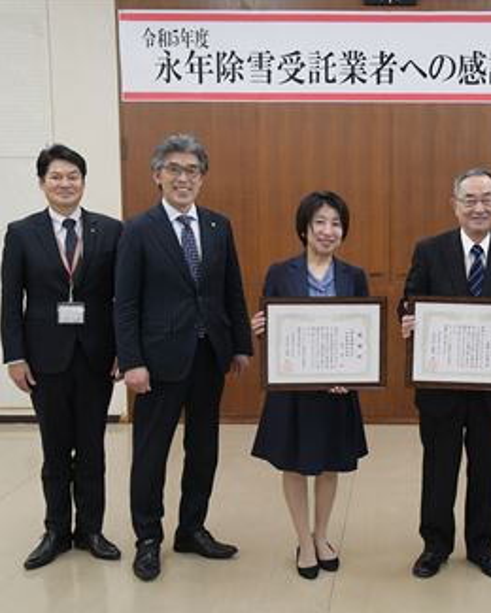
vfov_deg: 36.0
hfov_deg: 28.4
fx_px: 945
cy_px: 308
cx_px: 410
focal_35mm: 52
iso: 3200
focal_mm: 24
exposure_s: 1/160
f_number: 6.3
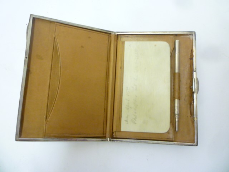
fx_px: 192
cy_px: 86
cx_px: 114
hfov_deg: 61.7
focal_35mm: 29
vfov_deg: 48.2
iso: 400
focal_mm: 5.2
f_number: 3.3
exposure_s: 1/25
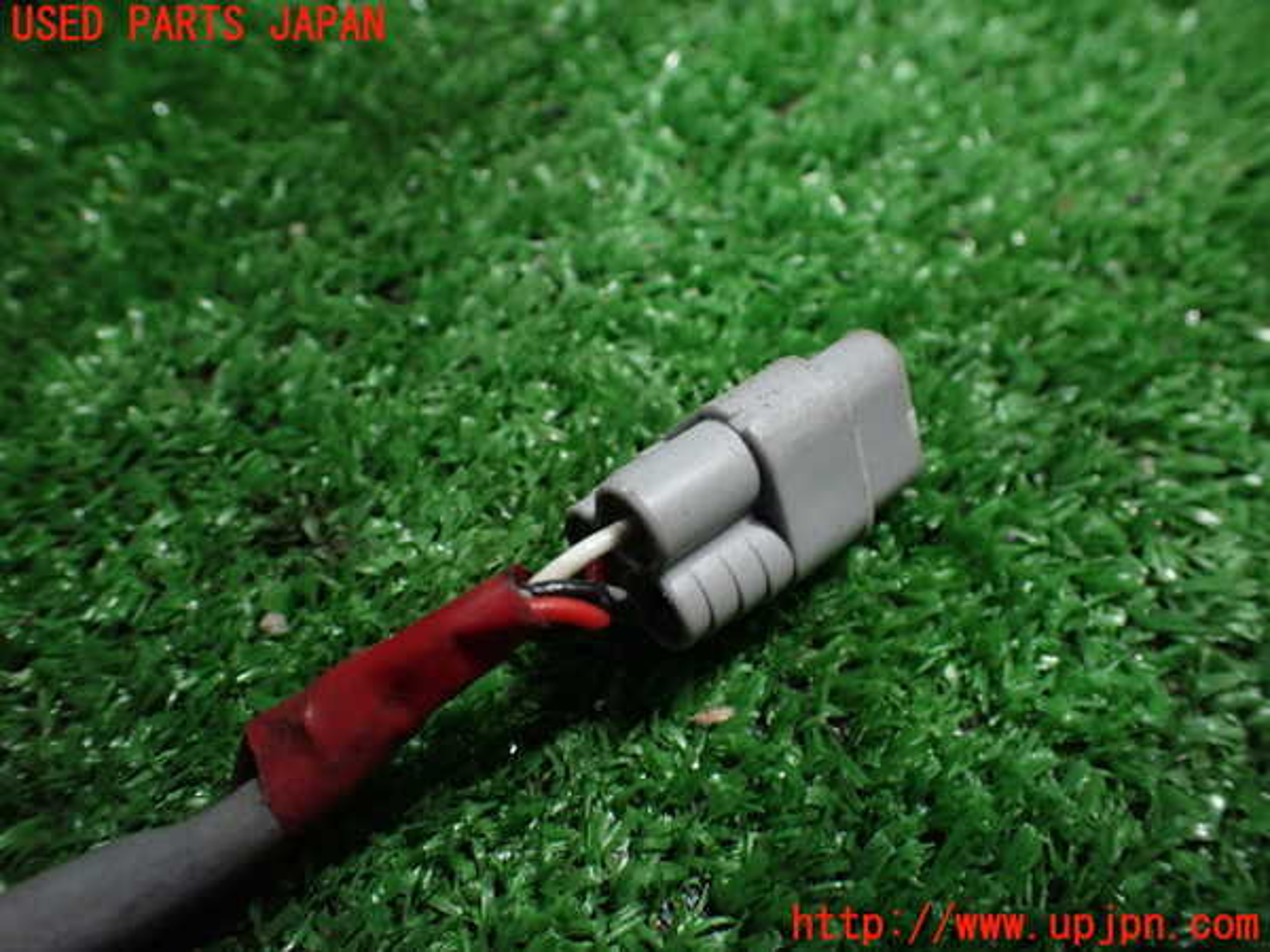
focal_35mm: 30
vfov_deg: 46.8
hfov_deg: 60.0
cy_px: 476
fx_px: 1101
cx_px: 635
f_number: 2.3
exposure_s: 1/125
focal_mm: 5.4
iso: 800
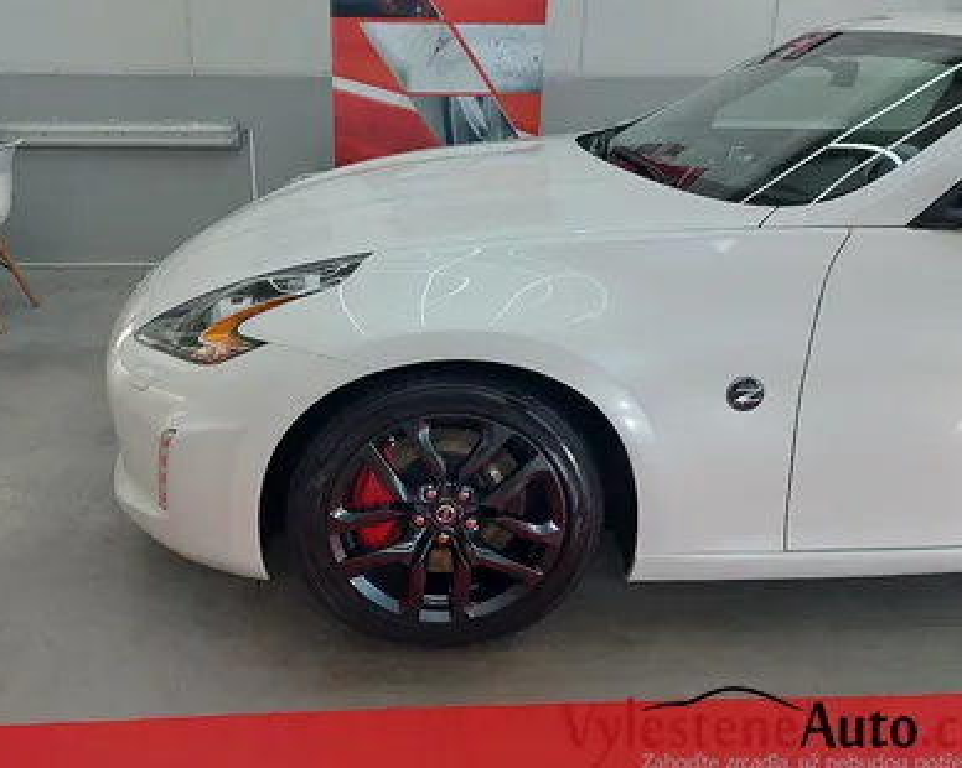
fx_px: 825
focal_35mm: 29
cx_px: 426
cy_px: 364
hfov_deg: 60.3
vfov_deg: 49.9
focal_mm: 5.23
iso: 32
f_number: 1.8
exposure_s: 1/50
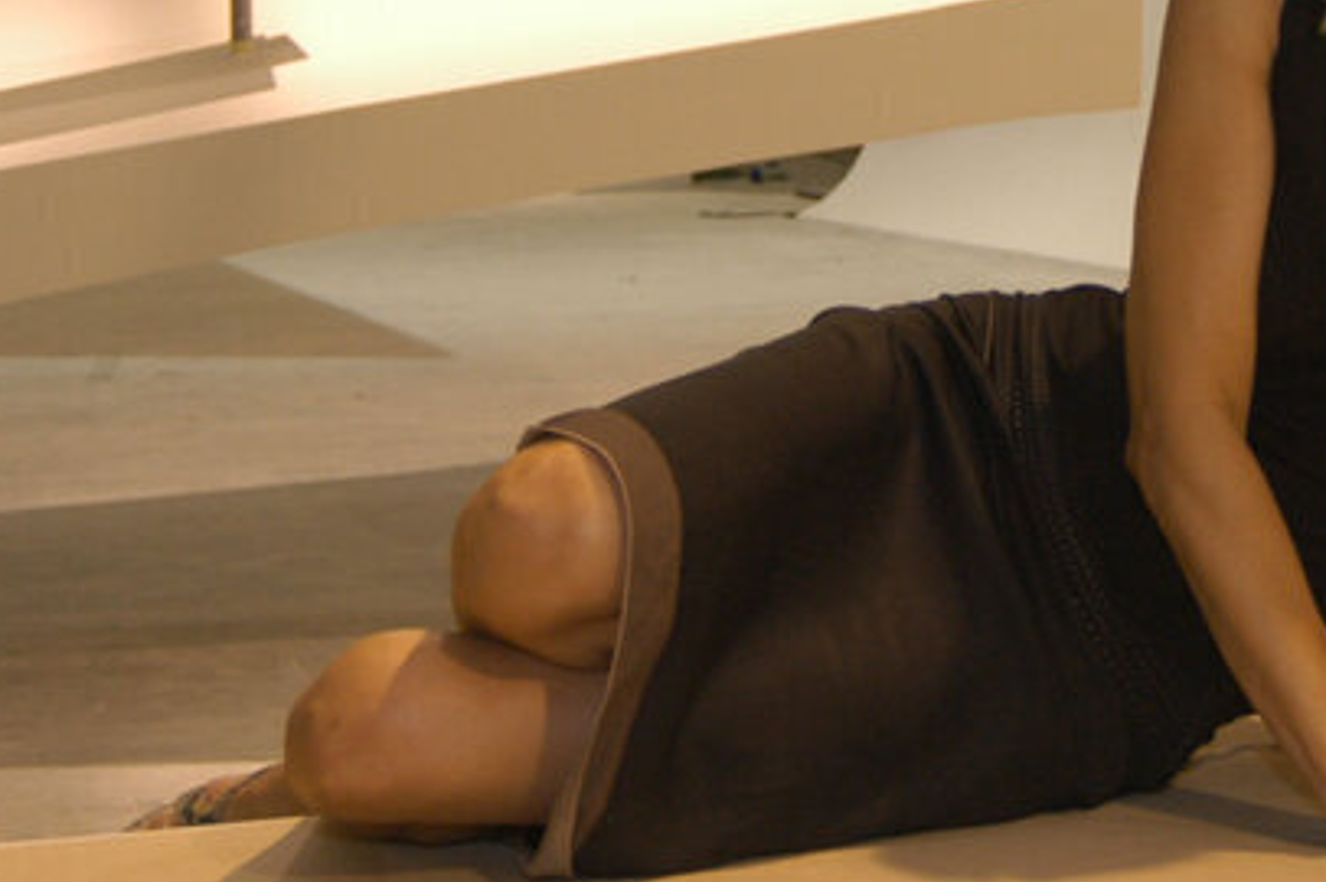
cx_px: 1174
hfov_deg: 18.0
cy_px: -118
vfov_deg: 12.0
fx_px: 4122
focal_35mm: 112
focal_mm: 28
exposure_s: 1/15
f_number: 5
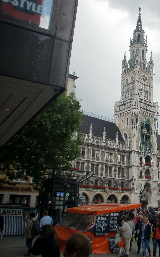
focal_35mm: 37
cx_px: 157
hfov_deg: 32.0
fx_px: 258
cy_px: 129
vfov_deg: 52.7
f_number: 7.8
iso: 64
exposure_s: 1/200
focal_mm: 4.65
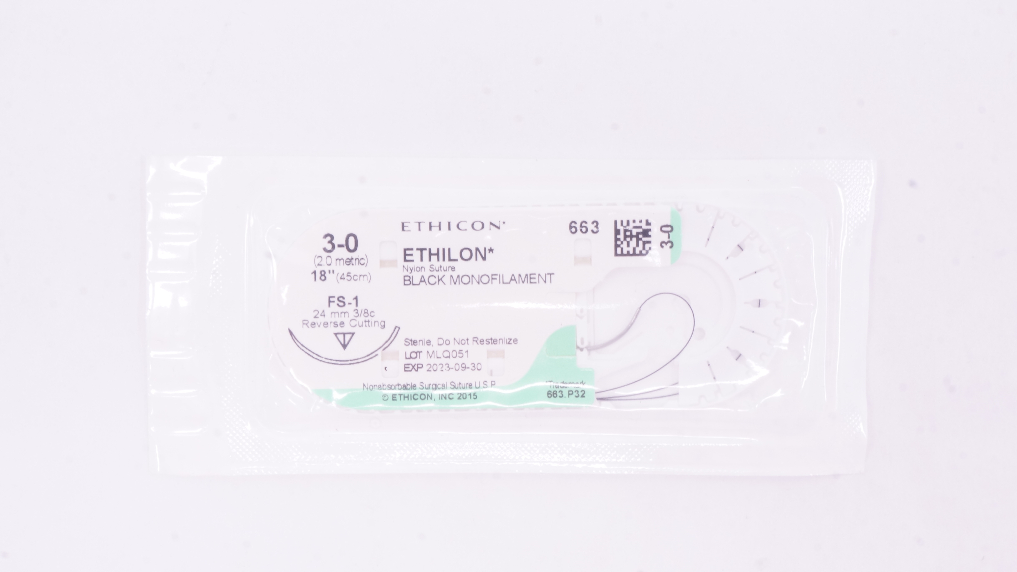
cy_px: 292
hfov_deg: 34.1
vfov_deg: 19.6
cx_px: 507
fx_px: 1659
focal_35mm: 62
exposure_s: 1/10
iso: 800
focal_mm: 39
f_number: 20
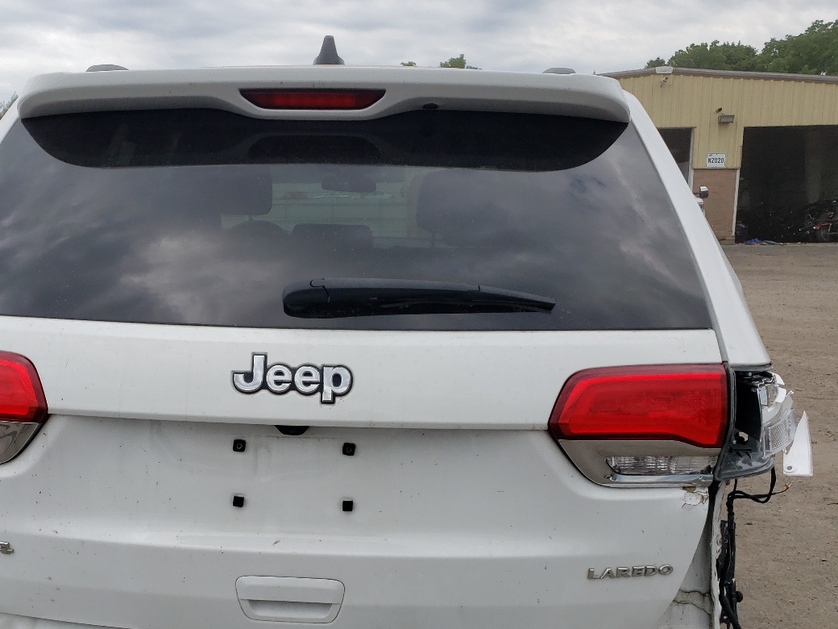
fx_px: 968
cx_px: 299
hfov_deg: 46.3
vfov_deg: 35.5
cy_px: 433
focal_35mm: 40
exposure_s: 1/1429
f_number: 1.5
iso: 50
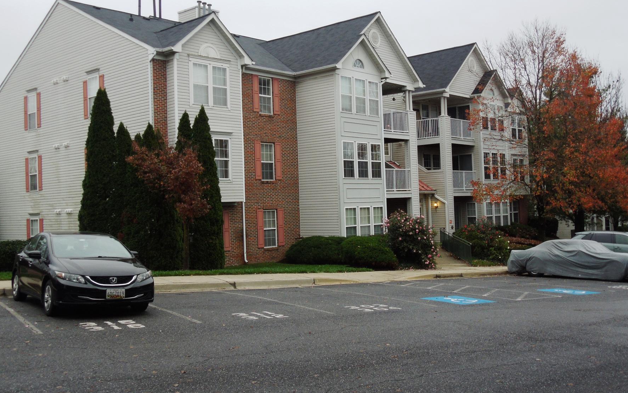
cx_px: 312
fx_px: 650
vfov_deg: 33.6
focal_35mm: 38
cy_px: 178
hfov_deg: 51.5
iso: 100
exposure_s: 1/60
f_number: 3.6
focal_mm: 5.6
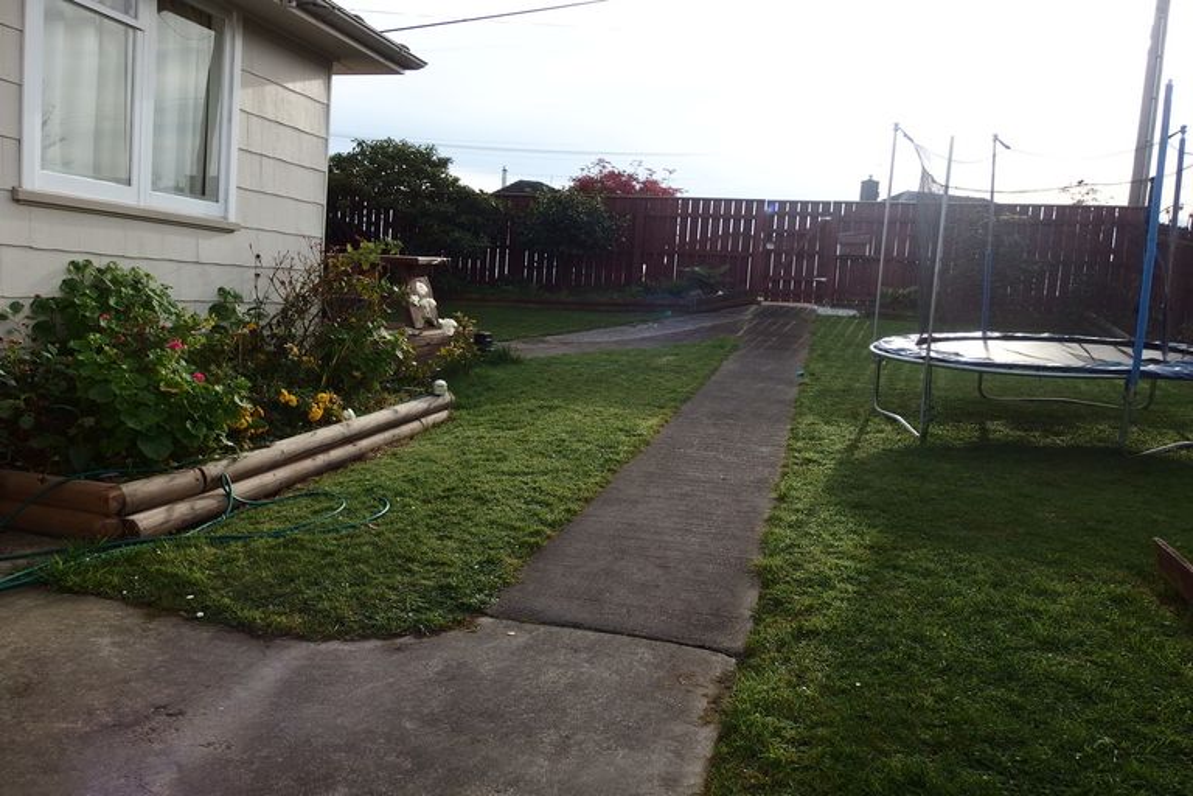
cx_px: 596
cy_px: 398
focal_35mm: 26
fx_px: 862
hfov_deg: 69.4
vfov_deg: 49.6
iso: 100
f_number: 2.8
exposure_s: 1/1000
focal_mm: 4.7
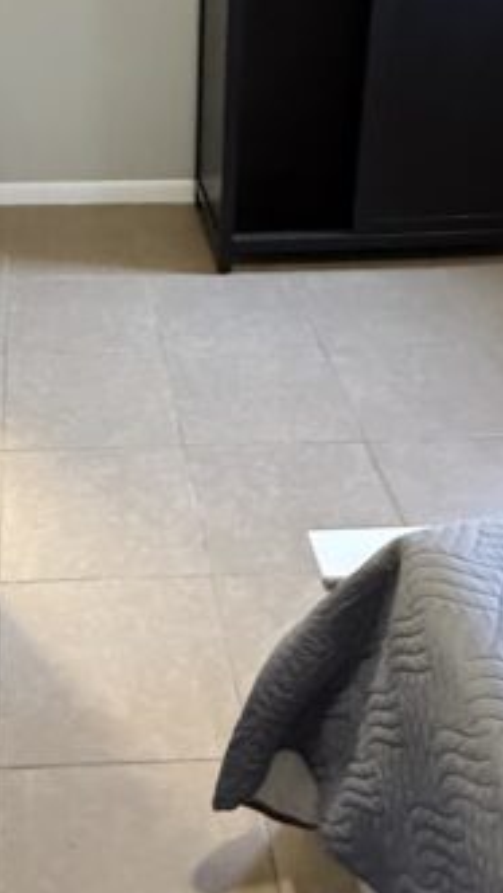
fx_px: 1113
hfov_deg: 24.6
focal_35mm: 47
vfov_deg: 42.7
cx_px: 38
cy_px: 250
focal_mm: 2.22
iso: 1000
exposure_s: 1/60
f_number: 2.2
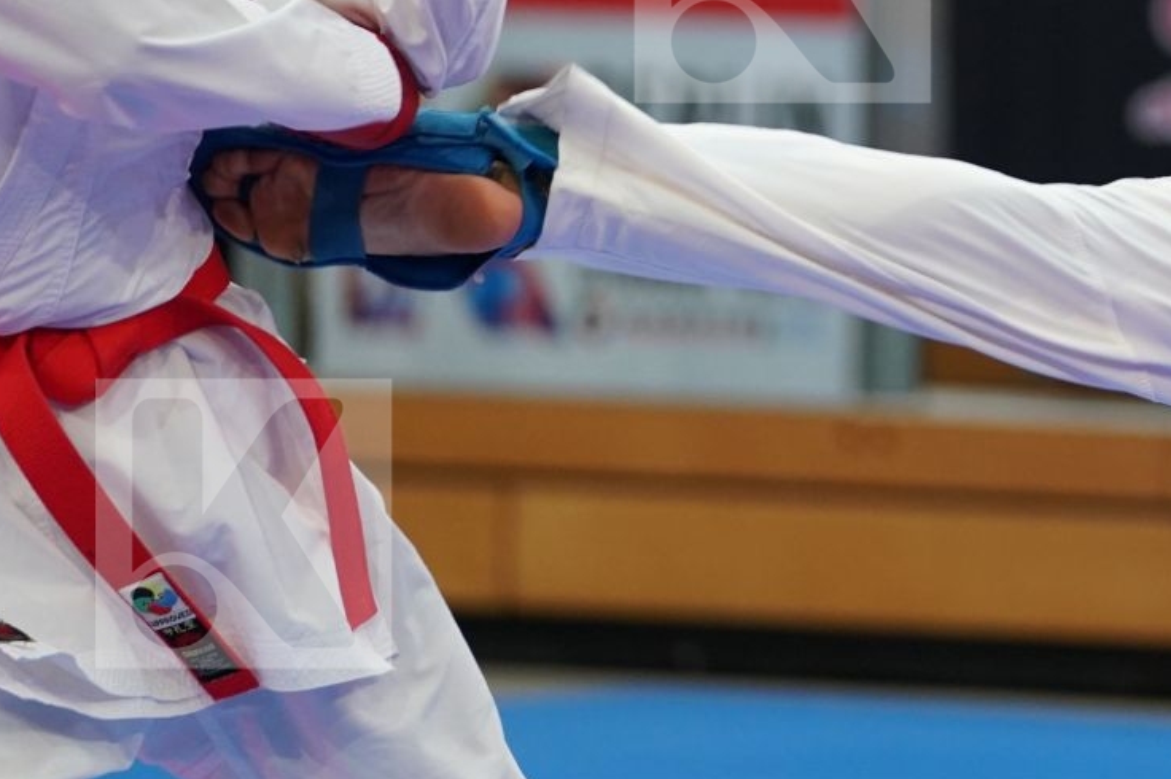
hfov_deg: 4.9
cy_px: -41
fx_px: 13525
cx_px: 1322
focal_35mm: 416
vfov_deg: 3.3
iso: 2000
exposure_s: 1/1000
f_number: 2.8
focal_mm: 170
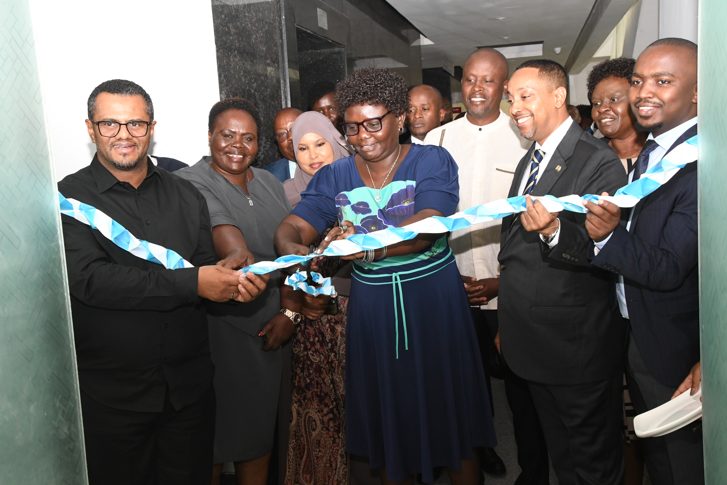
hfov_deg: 46.4
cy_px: 242
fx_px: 848
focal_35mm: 42
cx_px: 364
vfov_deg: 31.9
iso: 2000
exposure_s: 1/100
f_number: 11
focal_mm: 28
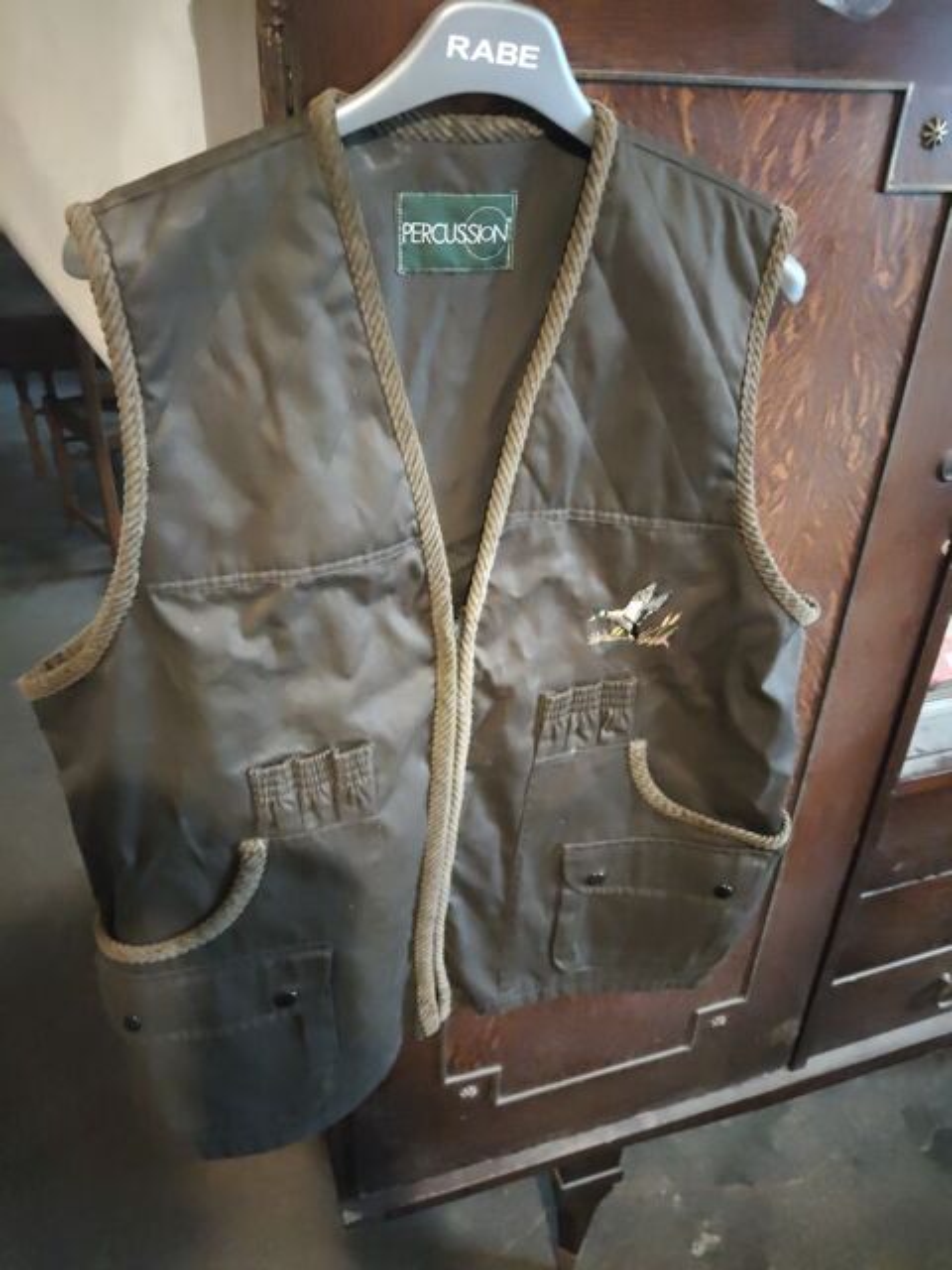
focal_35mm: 25
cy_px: 635
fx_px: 917
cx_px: 476
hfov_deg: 54.9
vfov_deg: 69.4
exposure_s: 1/16.7
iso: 9501
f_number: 1.8
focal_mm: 4.15
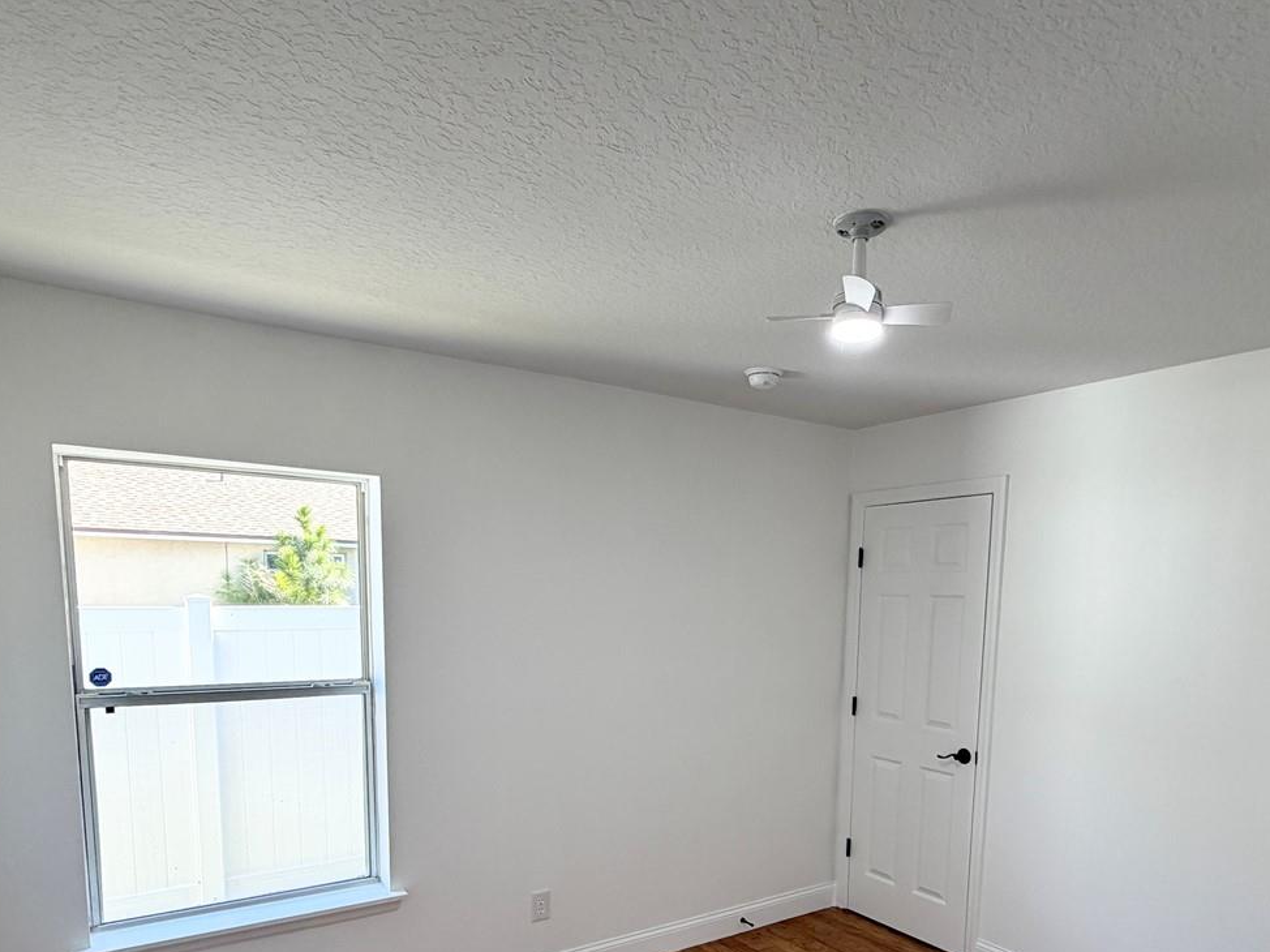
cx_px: 690
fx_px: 844
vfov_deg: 56.4
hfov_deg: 73.8
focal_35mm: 23
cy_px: 698
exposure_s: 1/81
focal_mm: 2.22
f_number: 2.2
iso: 80
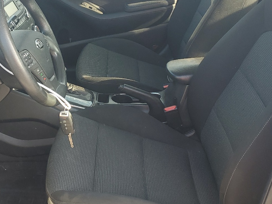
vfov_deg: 27.4
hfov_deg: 36.0
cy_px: 74
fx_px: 417
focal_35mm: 53
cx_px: 102
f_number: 1.5
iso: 50
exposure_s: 1/145
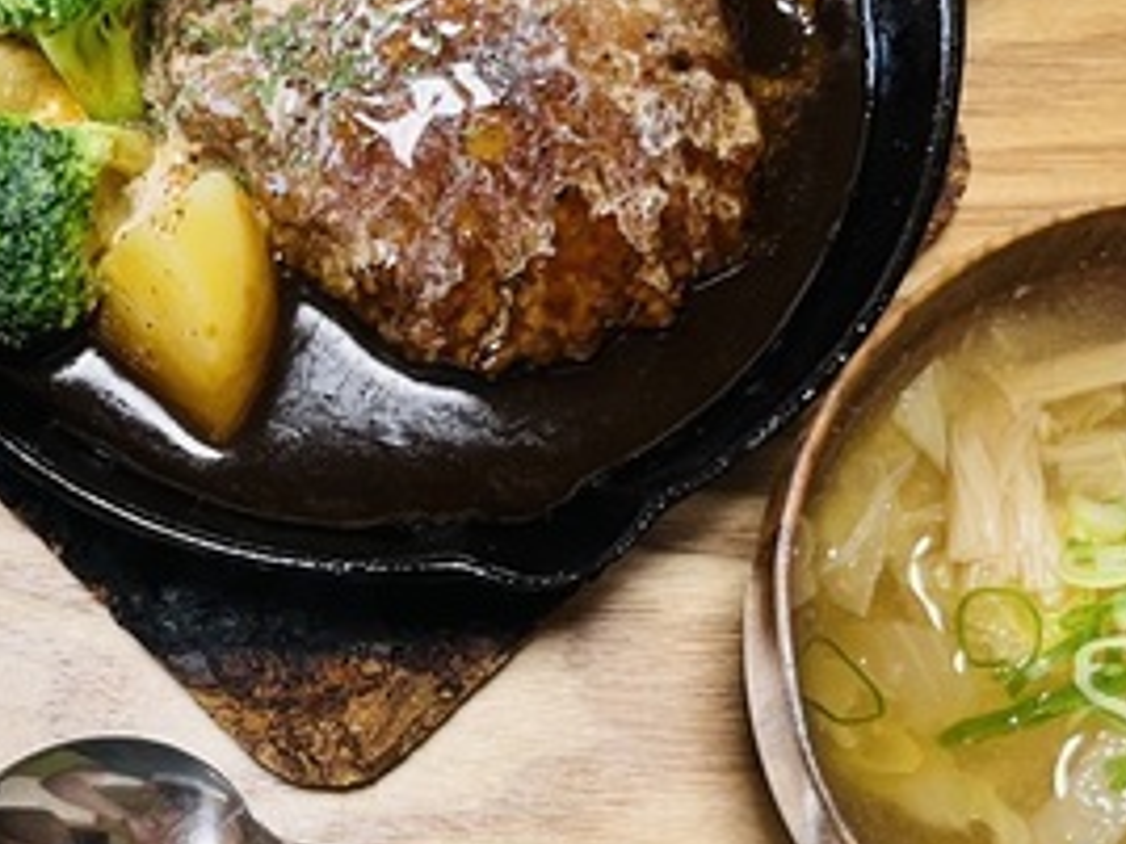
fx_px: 2147
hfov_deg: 28.8
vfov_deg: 22.3
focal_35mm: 66
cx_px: 244
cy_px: 399
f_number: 1.6
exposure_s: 1/63
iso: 125
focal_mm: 5.1
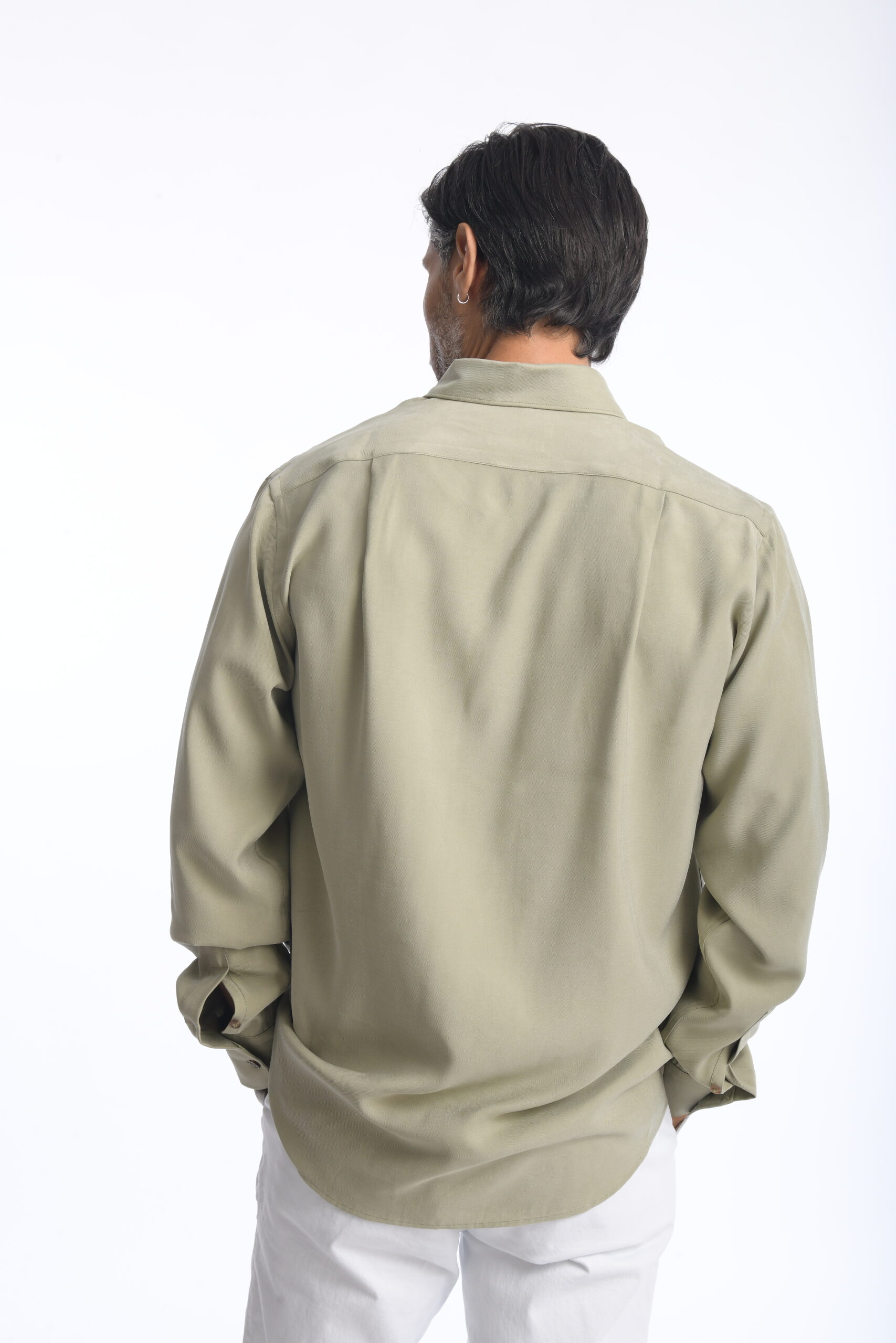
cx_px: 448
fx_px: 2613
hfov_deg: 19.5
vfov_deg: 28.8
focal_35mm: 70
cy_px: 672
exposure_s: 1/250
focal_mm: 70
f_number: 11
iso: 500
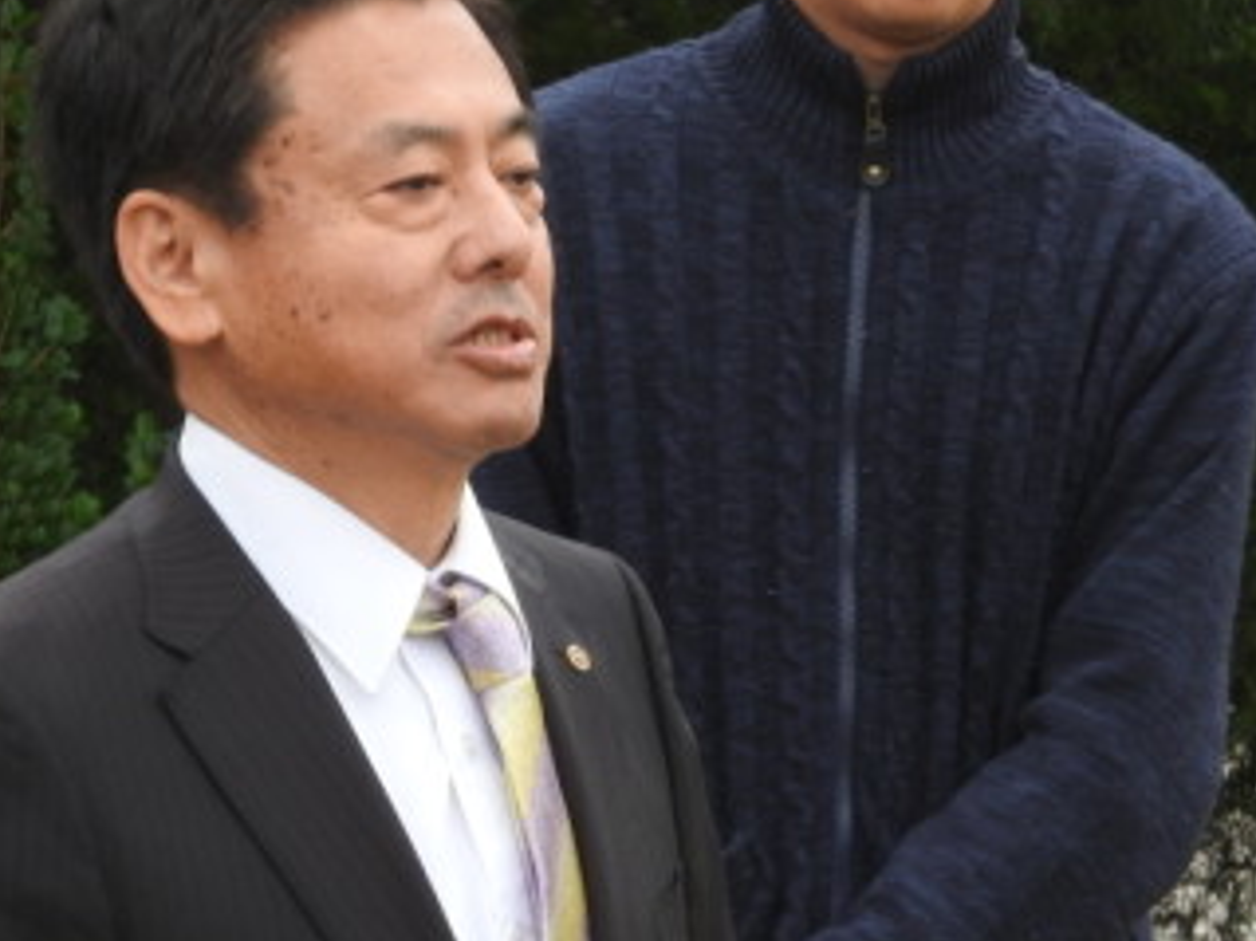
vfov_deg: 2.9
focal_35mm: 508
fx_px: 18425
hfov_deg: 3.9
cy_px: 571
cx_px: 532
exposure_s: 1/125
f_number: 5.5
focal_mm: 48.4
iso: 125
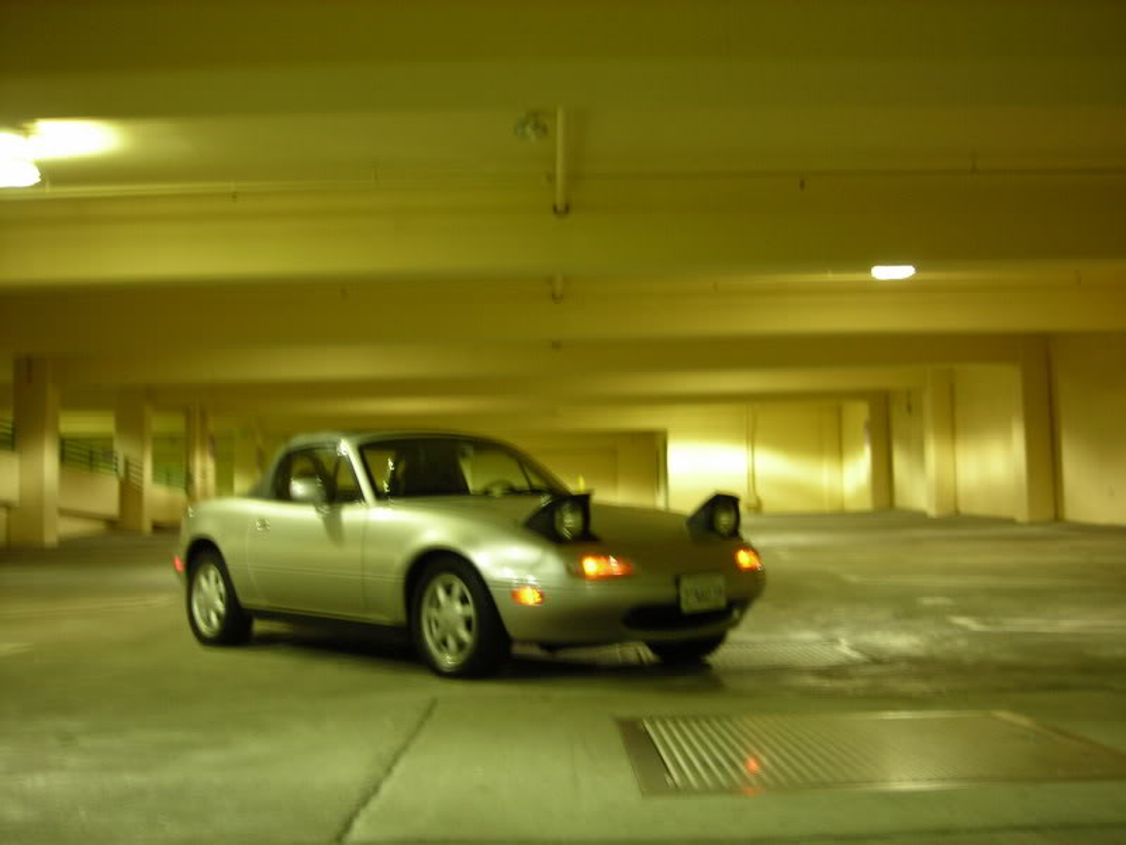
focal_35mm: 41
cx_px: 563
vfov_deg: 35.1
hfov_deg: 45.8
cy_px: 422
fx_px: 1334
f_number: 3.3
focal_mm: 6.8
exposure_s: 1/4
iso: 125
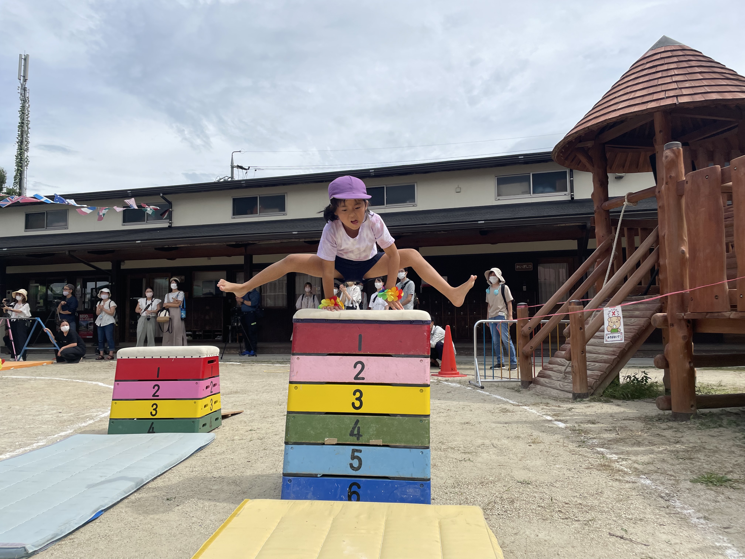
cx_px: 372
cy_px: 280
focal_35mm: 26
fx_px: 560
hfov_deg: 67.3
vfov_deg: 53.1
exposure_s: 1/5556
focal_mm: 4.2
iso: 32
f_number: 1.6
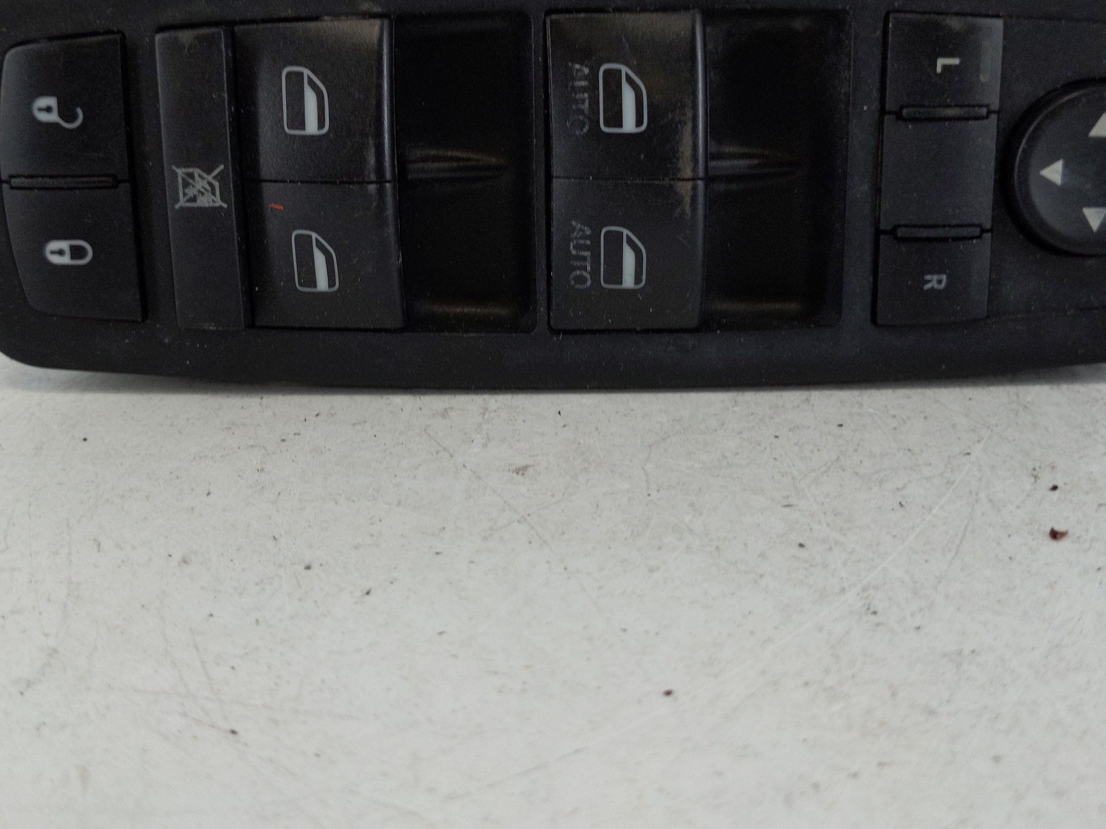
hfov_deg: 49.0
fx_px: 1214
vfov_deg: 37.3
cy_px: 276
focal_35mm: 38
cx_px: 554
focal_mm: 4.38
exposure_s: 1/123
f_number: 1.73
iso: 60
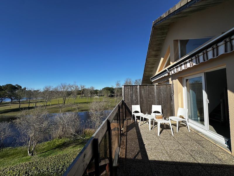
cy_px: 88
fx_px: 95
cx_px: 117
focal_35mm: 14
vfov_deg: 85.7
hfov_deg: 102.1
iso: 50
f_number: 2.2
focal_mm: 2.22
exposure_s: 1/2353
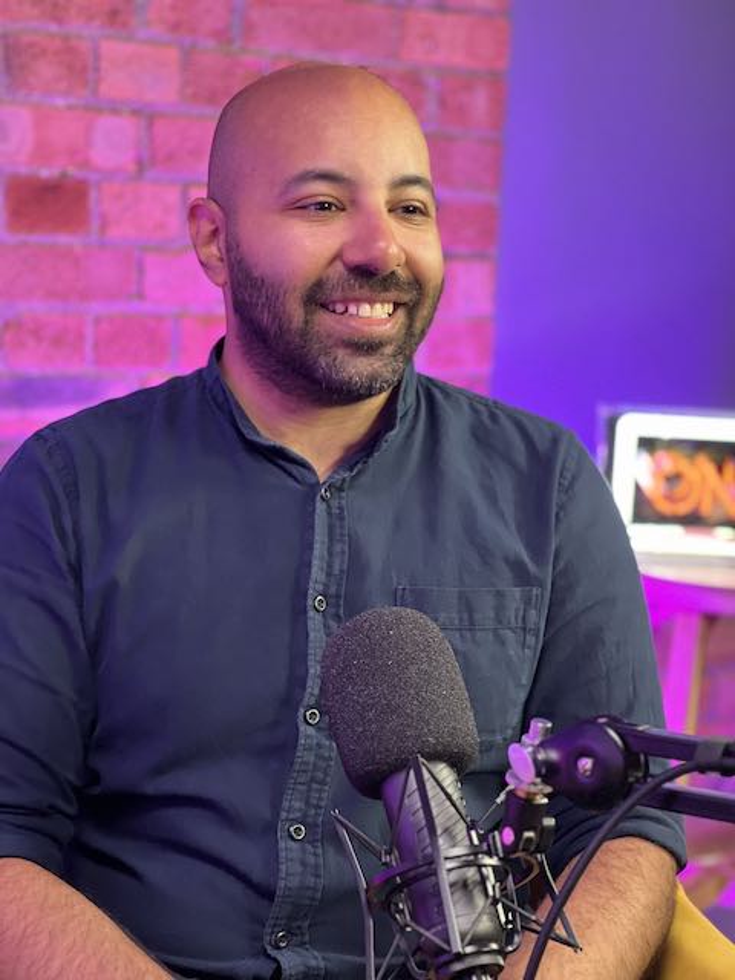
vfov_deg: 25.3
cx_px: 368
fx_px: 2180
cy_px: 490
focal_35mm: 77
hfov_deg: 19.1
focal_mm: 9
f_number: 2.8
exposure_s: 1/33
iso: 320
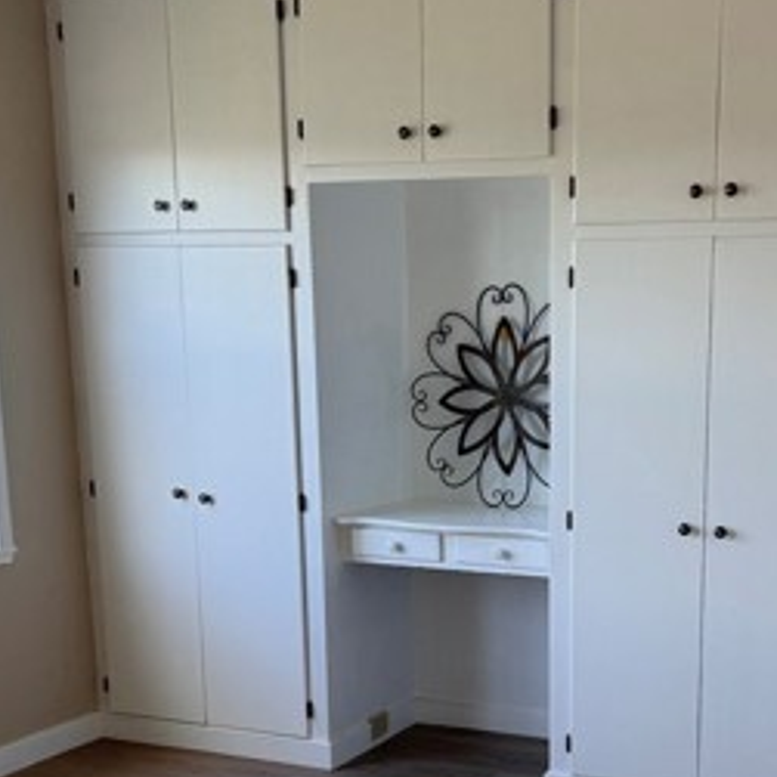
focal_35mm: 54
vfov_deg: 30.8
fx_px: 1371
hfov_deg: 31.3
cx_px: 539
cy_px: 625
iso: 100
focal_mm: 6.76
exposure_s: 1/121
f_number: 1.78
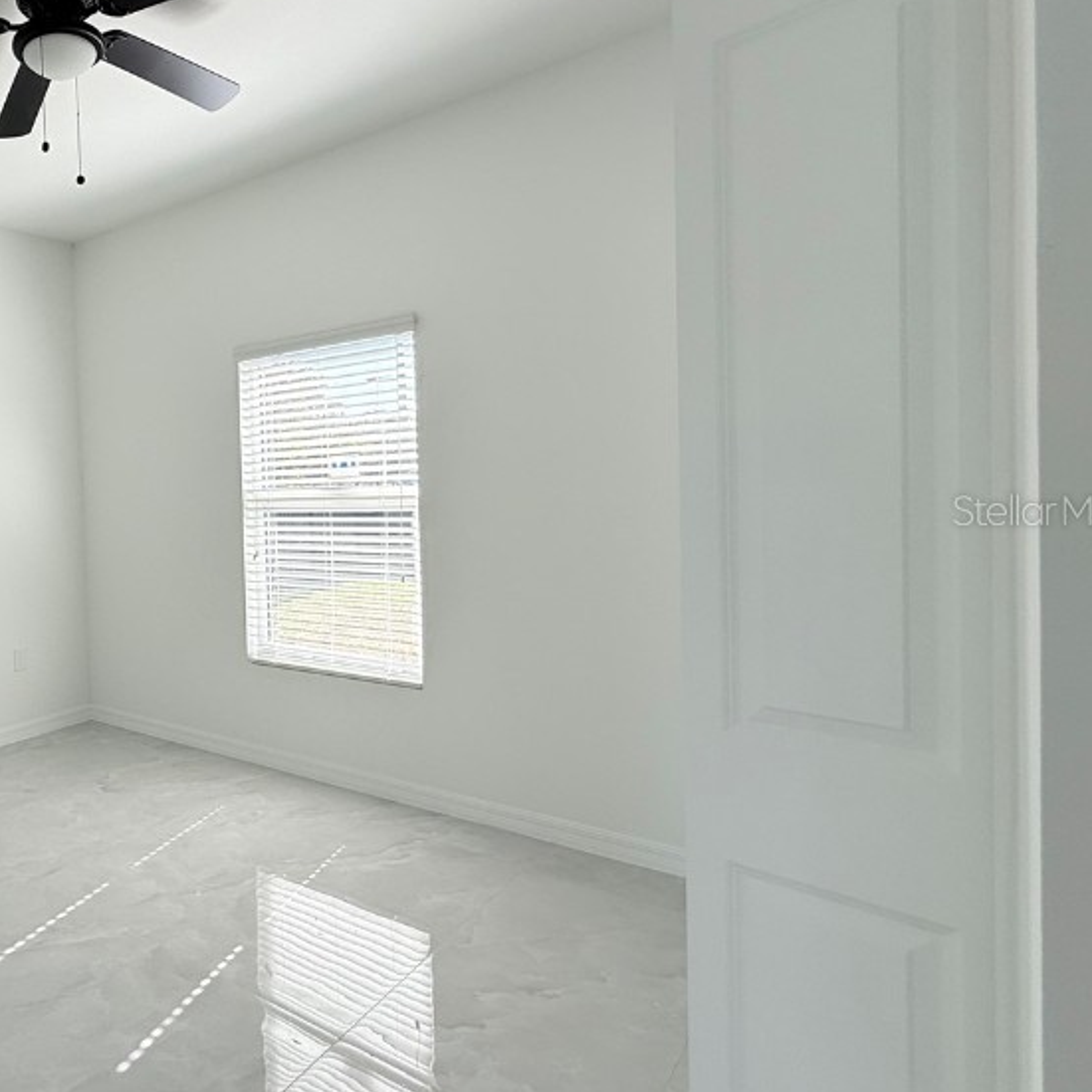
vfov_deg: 67.2
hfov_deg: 58.3
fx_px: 821
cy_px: 509
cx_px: 125
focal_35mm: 23
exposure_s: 1/144
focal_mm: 2.22
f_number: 2.2
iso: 64
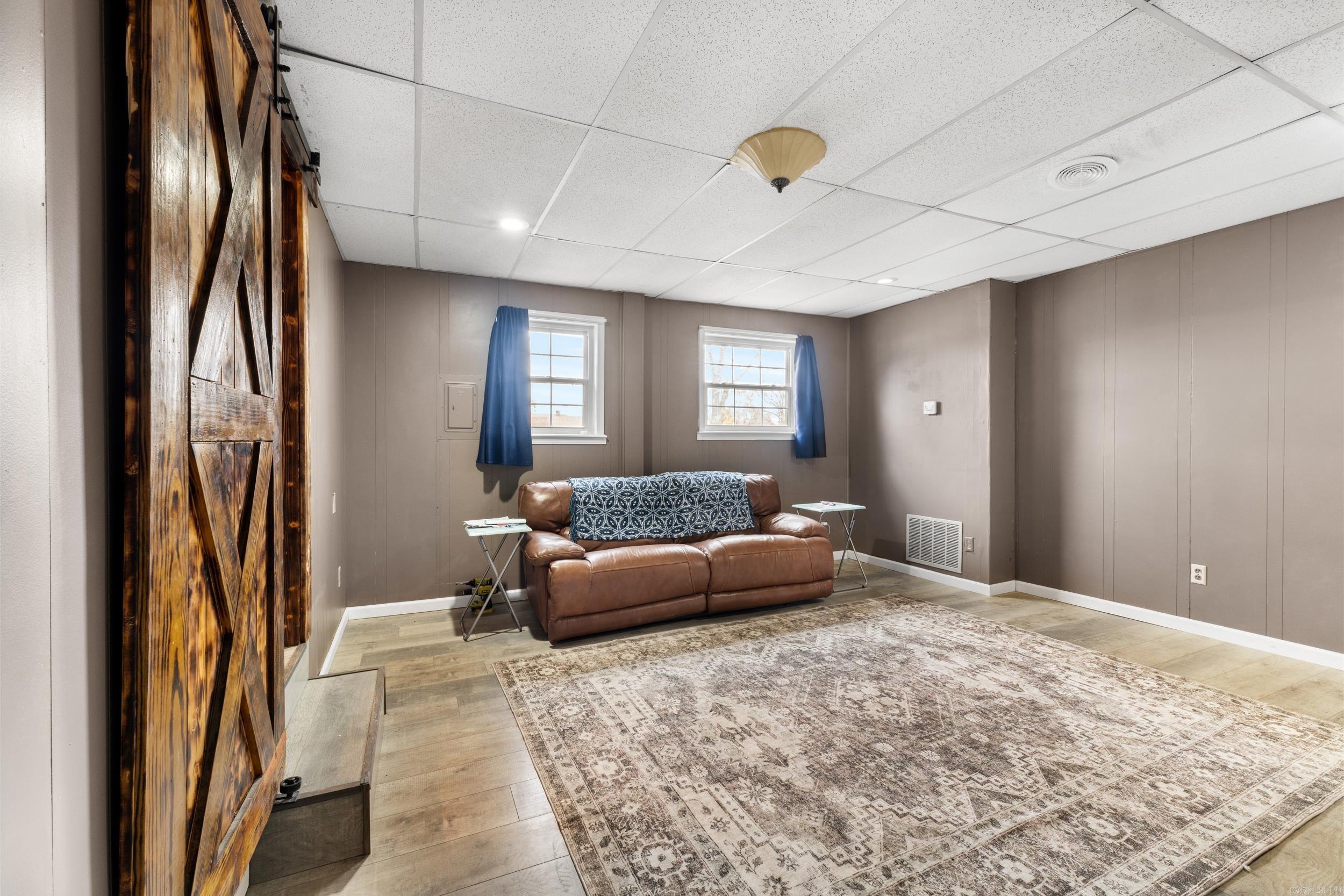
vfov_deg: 77.3
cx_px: 672
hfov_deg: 100.4
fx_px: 560
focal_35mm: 15
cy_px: 448
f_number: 9
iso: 200
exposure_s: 2.5
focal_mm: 10
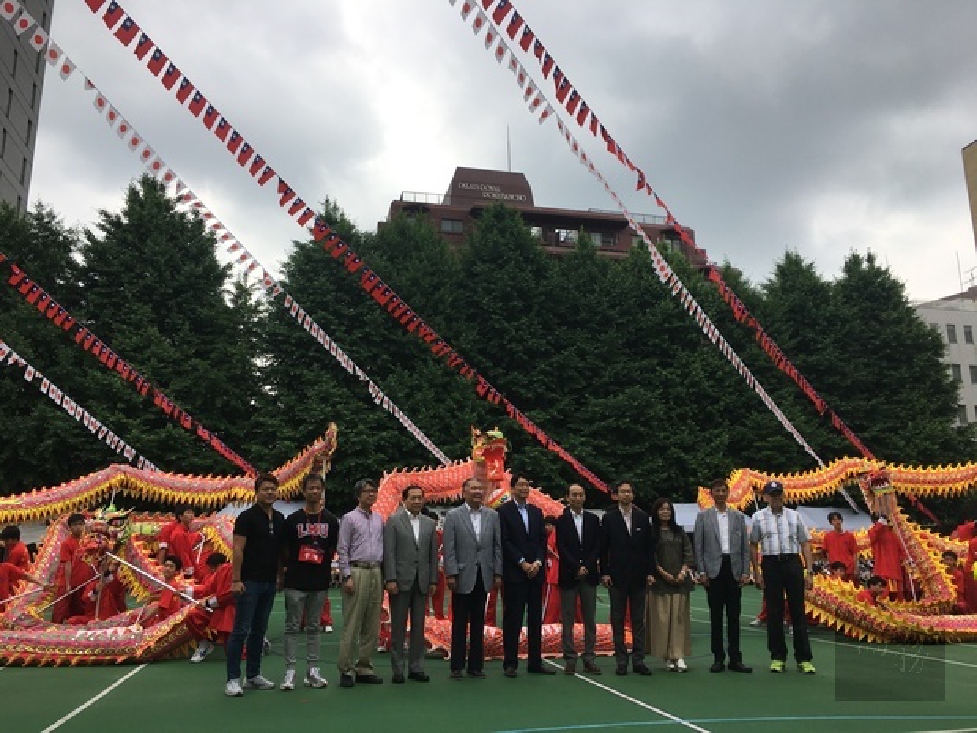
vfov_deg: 48.2
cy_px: 366
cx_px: 488
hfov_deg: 61.7
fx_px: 818
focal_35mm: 29
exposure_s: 1/1350
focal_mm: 4.15
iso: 25
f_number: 2.2
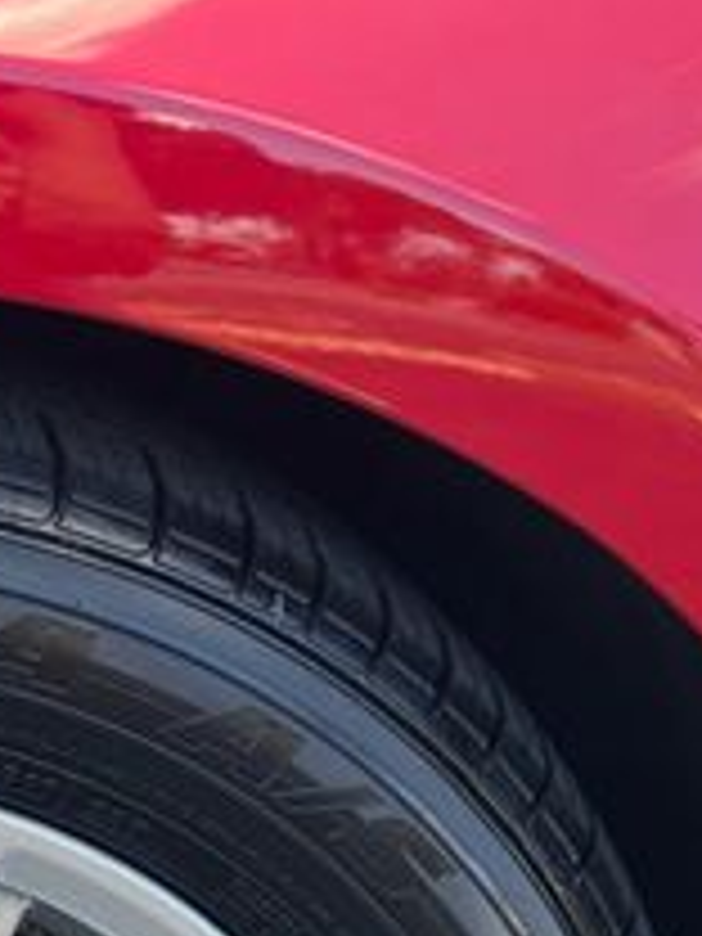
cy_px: 1066
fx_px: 2163
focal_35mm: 80
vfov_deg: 22.8
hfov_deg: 17.0
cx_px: -284
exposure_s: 1/222
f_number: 1.5
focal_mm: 5.7
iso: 40
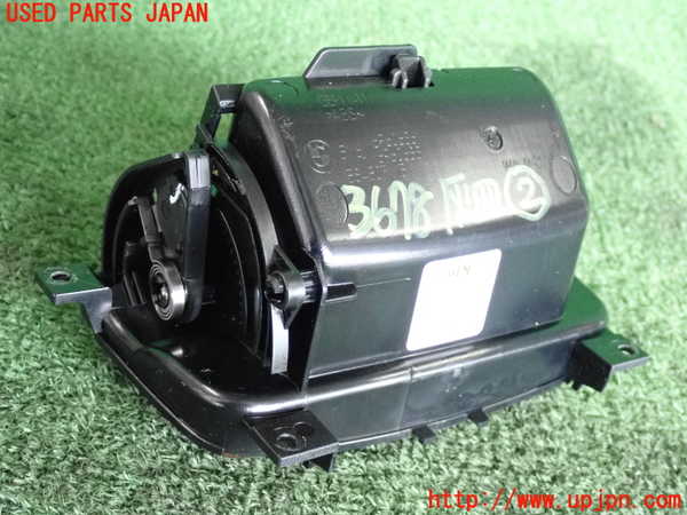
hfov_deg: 35.5
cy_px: 258
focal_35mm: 54
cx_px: 344
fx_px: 1072
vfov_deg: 27.0
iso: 2000
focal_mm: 9.65
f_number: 3.3
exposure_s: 1/125
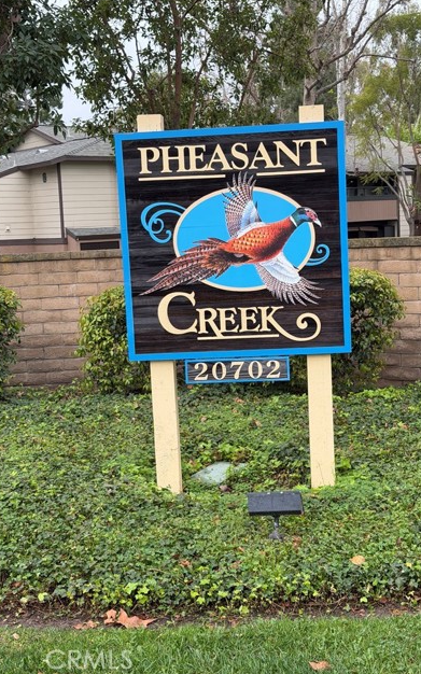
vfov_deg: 38.9
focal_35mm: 52
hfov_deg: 24.9
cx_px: 227
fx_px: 955
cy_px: 331
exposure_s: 1/150
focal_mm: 6.76
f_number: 1.78
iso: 64
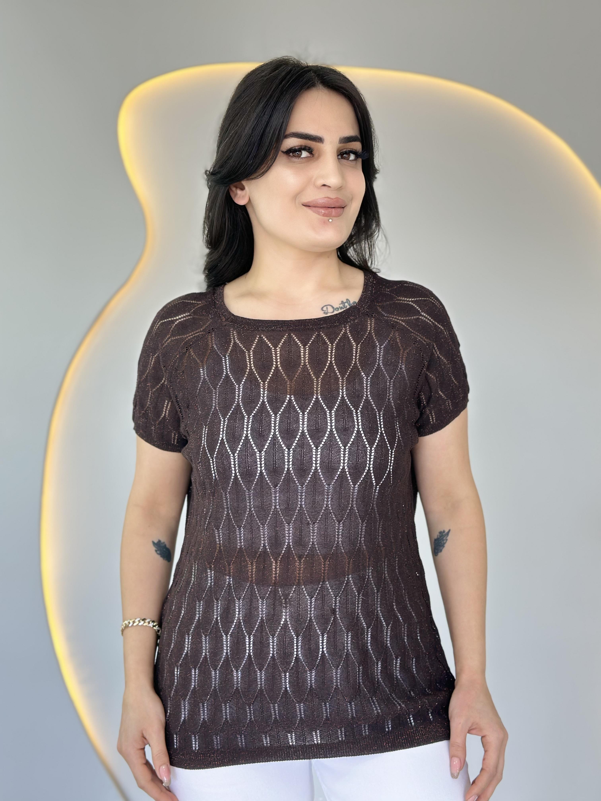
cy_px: 400
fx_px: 1111
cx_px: 300
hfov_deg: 30.3
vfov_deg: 39.7
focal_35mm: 48
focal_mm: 6.86
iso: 64
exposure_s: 1/100
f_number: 1.78
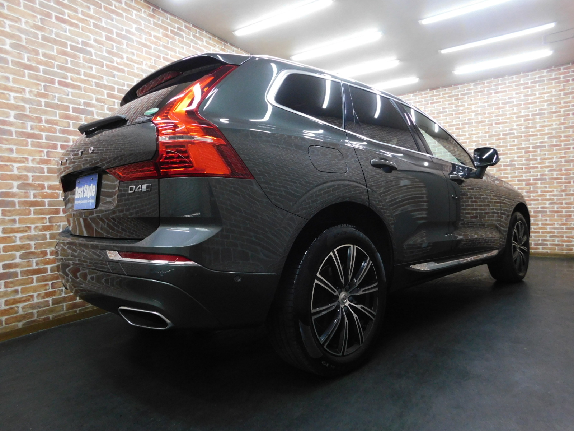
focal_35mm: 23
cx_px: 287
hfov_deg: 73.9
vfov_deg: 58.9
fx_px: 381
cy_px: 216
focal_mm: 4
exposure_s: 1/30
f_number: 3
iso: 400
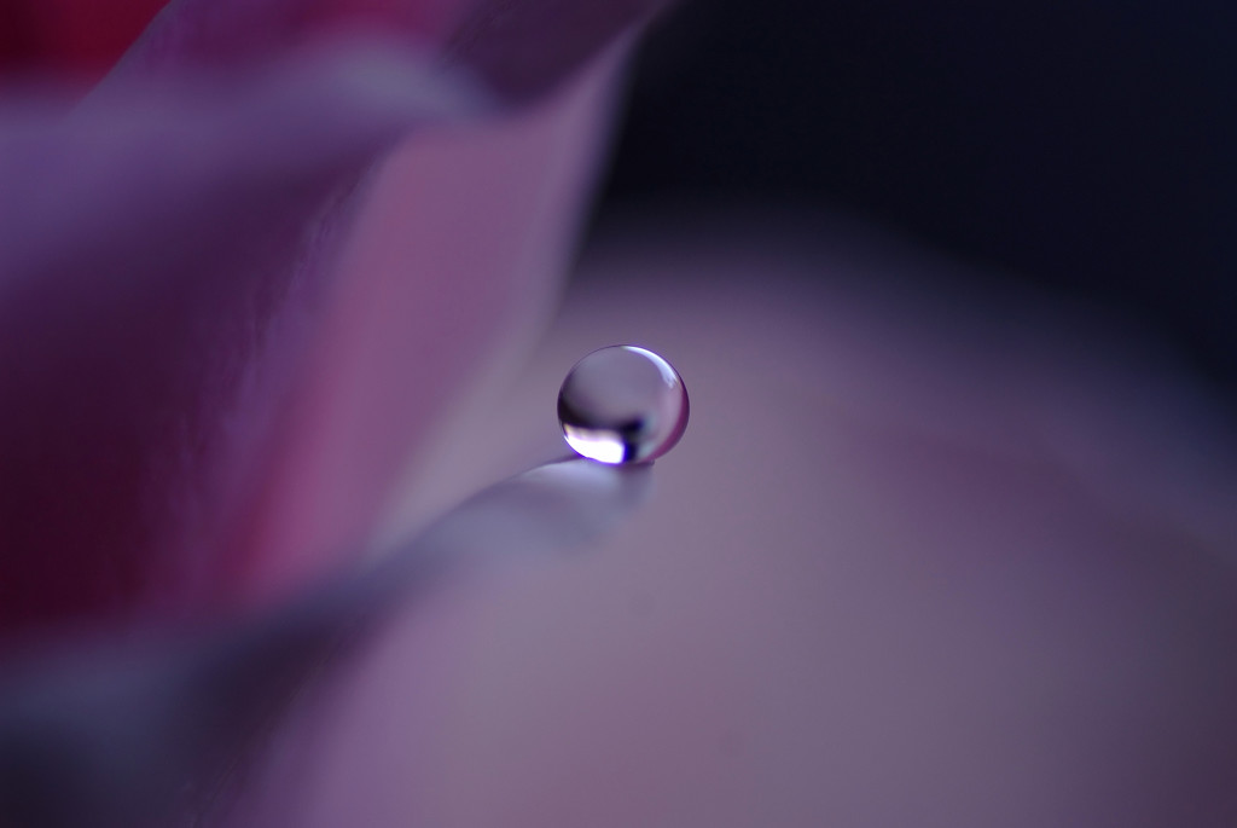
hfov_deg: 15.2
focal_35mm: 135
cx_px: 618
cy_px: 414
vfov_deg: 10.2
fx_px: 4643
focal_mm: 90
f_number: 5.6
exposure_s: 1/57
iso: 160
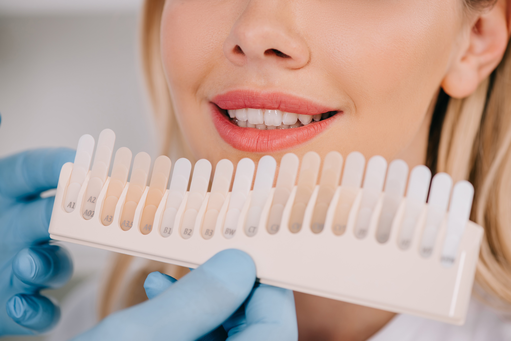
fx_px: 1491
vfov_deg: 13.1
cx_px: 256
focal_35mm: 105
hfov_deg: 19.5
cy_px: 170
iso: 160
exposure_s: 1/160
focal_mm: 105
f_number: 4
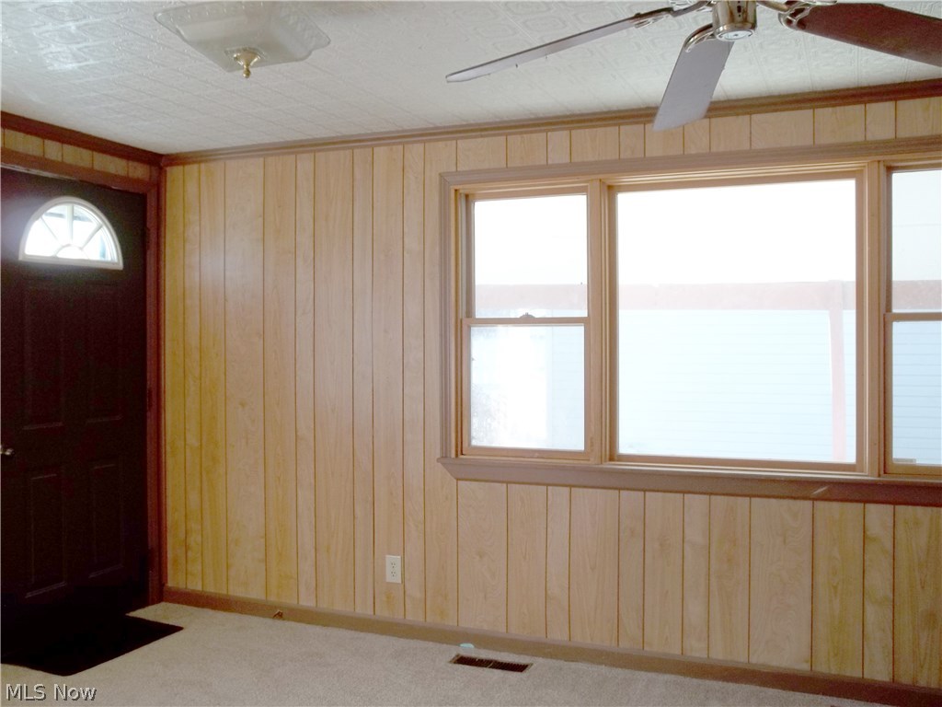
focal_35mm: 33
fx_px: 898
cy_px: 354
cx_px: 471
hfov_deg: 55.4
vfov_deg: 42.9
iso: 64
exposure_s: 1/60
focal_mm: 5.9
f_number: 3.3
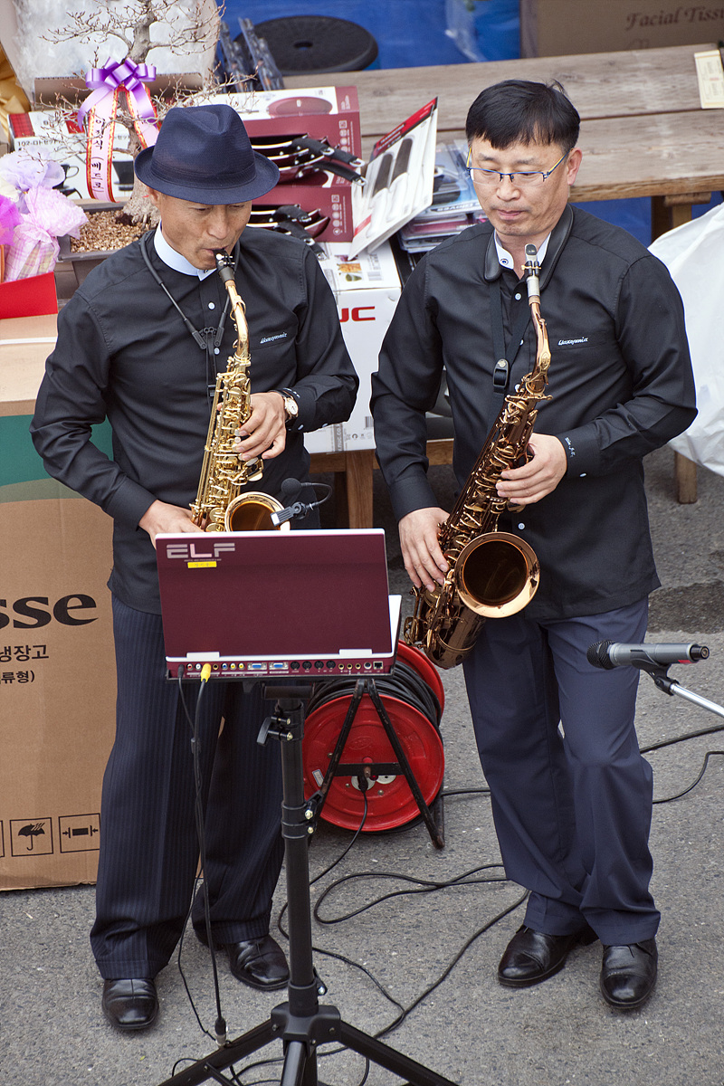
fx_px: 8748
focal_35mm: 290
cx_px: 362
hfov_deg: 4.7
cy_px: 543
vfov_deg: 7.1
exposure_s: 1/250
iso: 400
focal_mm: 290
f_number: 6.3
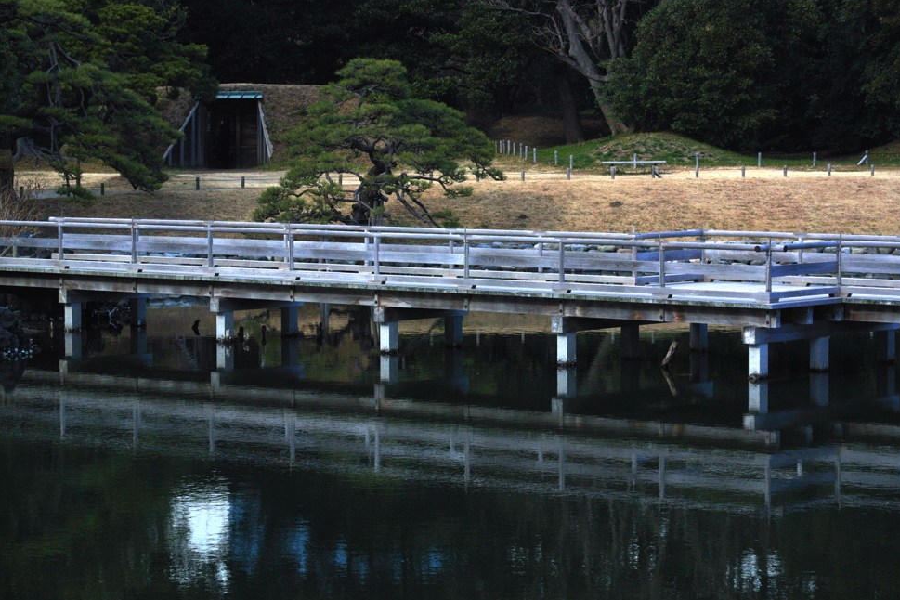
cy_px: 286
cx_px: 459
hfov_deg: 18.8
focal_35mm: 109
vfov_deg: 12.6
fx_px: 2725
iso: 100
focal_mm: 38.5
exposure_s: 1/800
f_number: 5
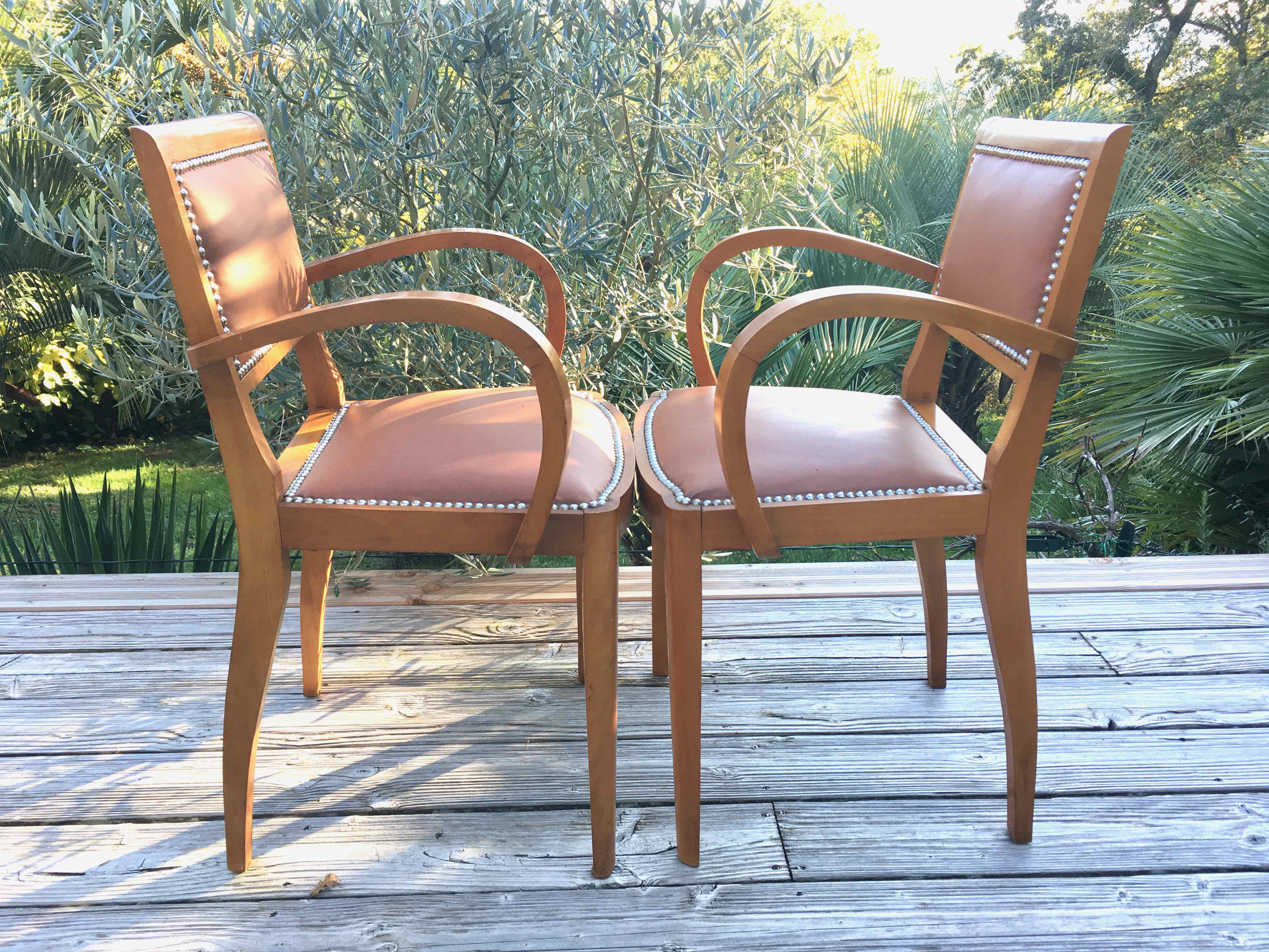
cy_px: 476
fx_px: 1063
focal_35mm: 29
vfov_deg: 48.2
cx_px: 634
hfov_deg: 61.7
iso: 25
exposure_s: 1/100
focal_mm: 4.15
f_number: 2.2
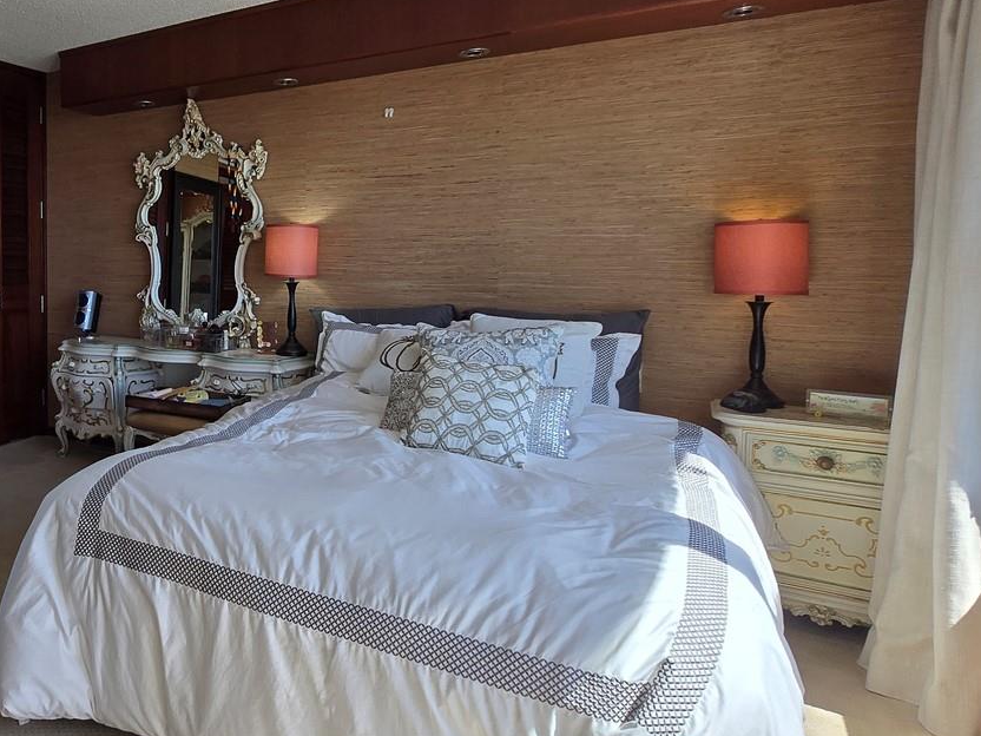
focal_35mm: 25
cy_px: 284
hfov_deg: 60.6
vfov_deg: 54.4
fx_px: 708
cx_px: 130
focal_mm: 1.7
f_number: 2.2
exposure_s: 1/154
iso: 25
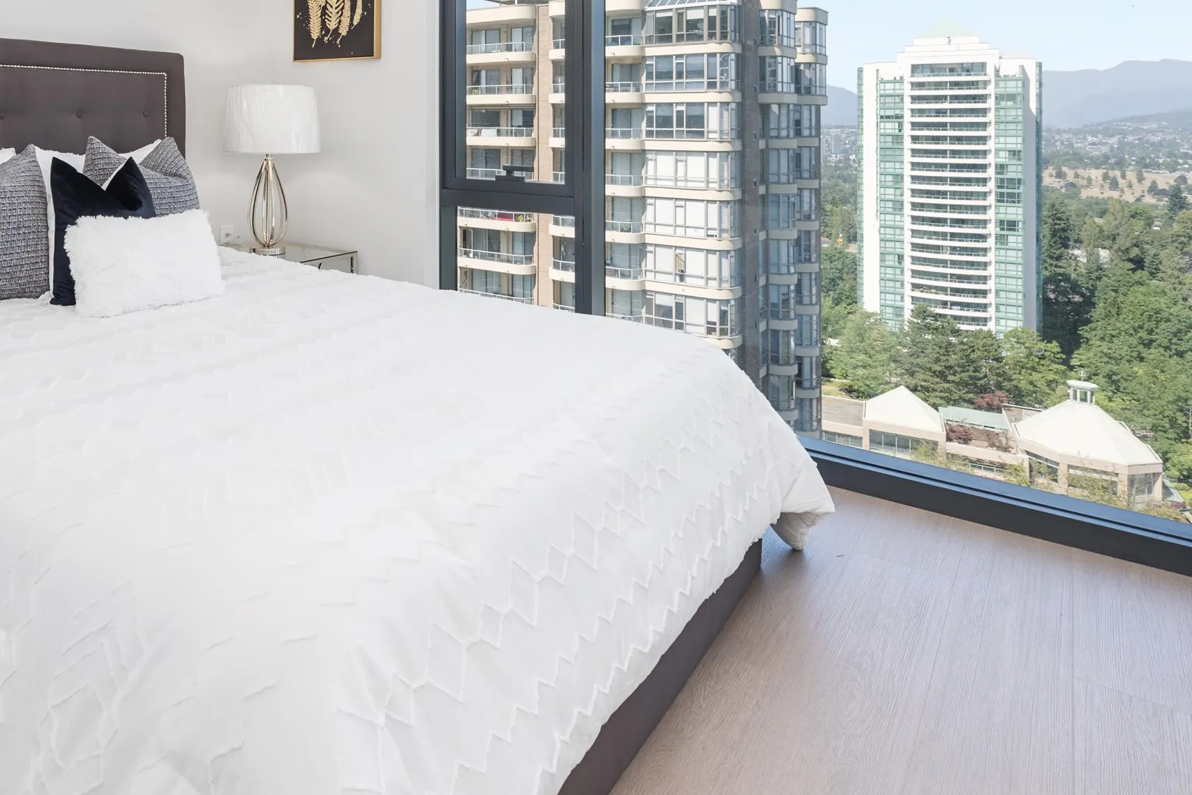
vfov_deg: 47.8
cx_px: 290
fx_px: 828
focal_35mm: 25
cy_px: 135
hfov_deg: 66.8
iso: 200
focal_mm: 14
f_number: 8
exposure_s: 1/50
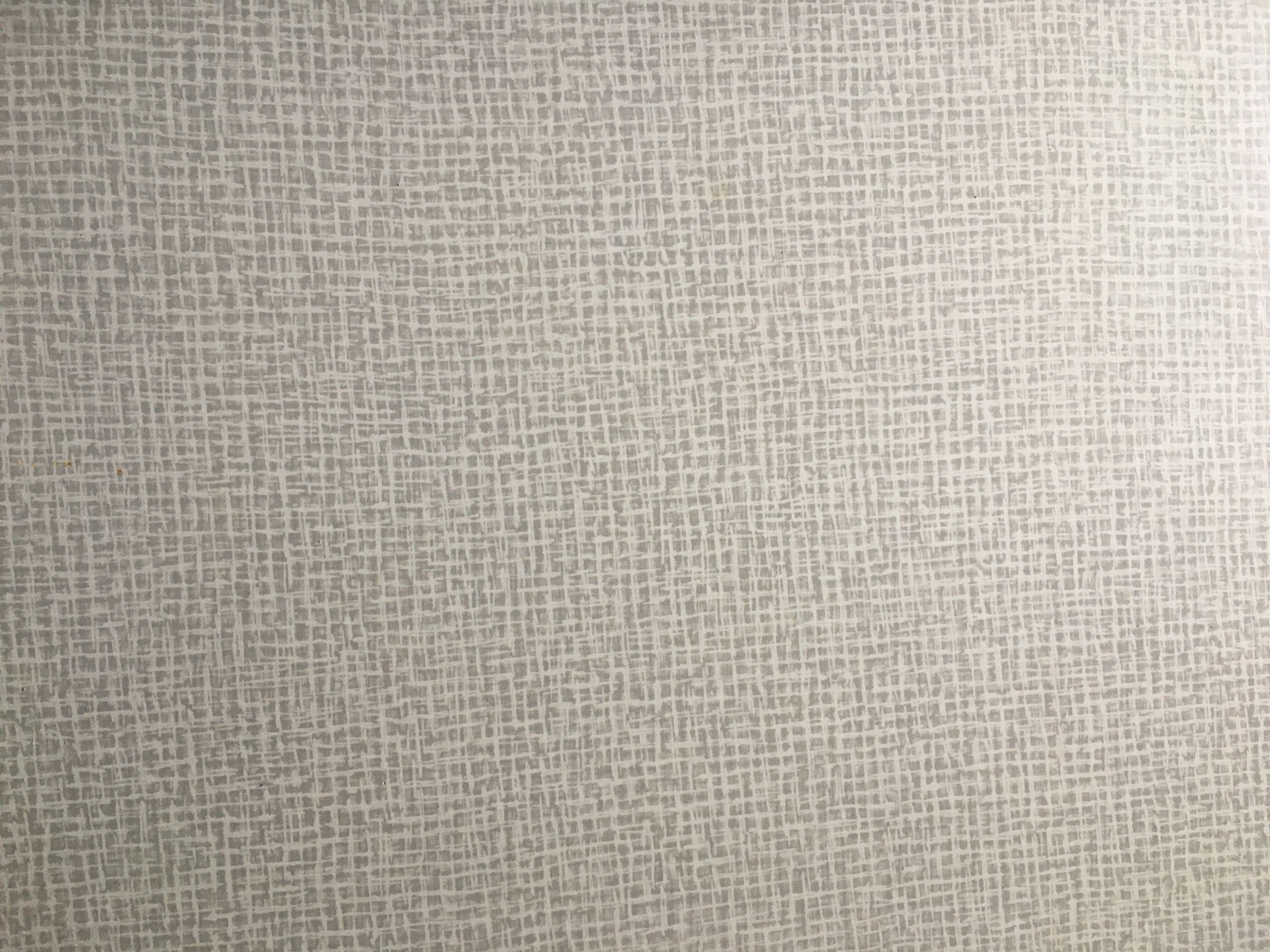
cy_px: 476
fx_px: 1064
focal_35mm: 29
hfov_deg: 61.7
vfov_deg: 48.2
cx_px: 635
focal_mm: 4.15
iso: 32
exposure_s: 1/33
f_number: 2.2
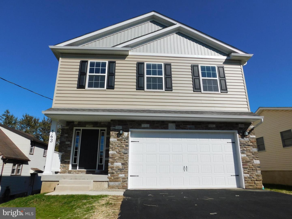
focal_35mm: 23
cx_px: 146
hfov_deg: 73.9
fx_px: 194
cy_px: 110
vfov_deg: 58.9
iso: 125
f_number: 6
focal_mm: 4
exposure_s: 1/1000
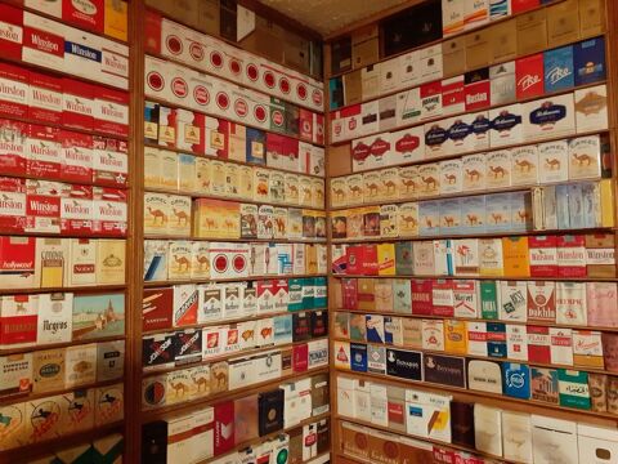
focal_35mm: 27
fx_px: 482
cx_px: 309
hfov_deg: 65.3
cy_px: 232
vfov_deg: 51.4
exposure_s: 1/25
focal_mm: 3.6
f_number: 1.9
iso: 400
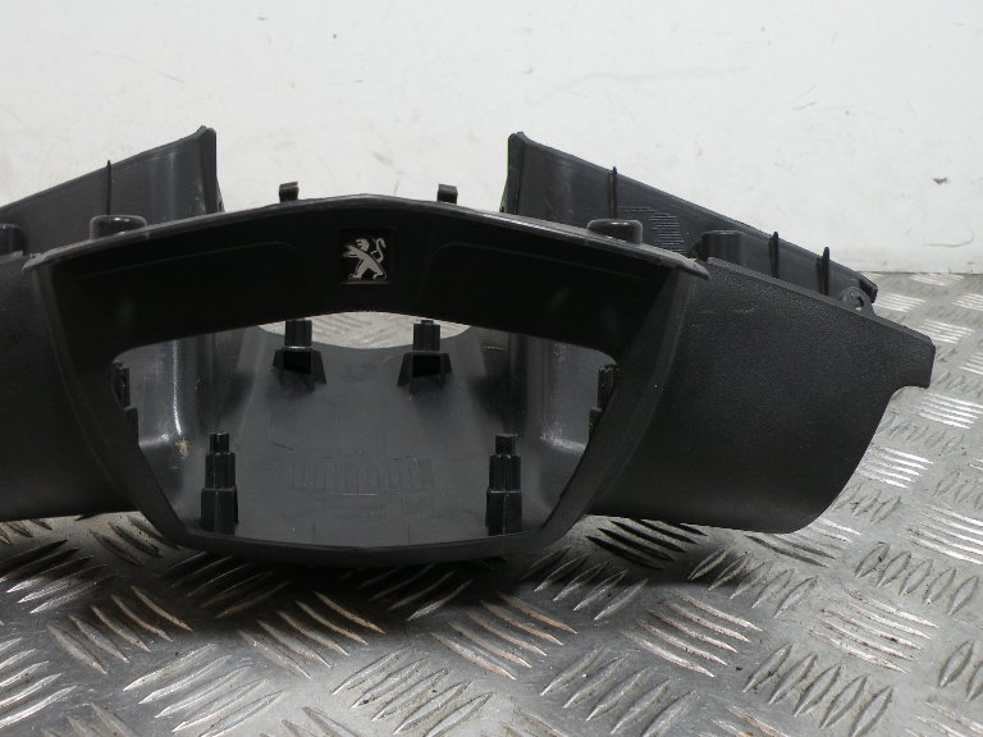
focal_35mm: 36
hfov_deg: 50.6
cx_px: 348
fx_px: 1022
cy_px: 322
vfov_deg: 39.6
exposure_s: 1/72.8
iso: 73
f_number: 2.8
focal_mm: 4.7
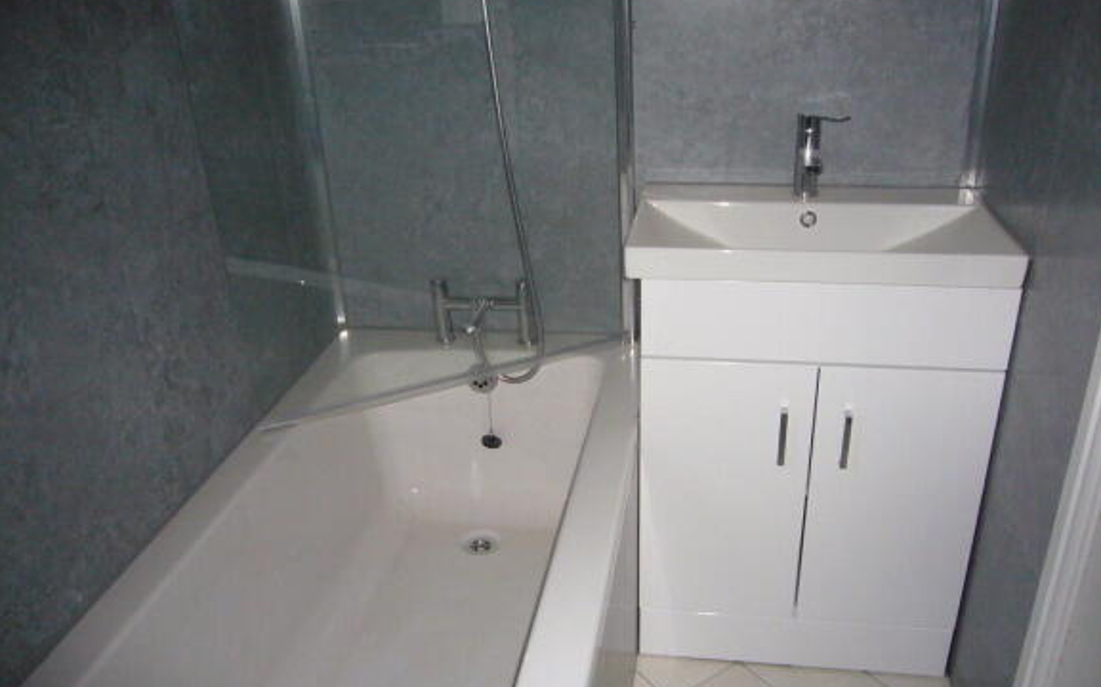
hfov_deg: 62.9
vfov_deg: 41.7
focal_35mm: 30
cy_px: 392
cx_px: 552
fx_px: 900
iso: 250
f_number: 2.8
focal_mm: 4.6
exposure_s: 1/30
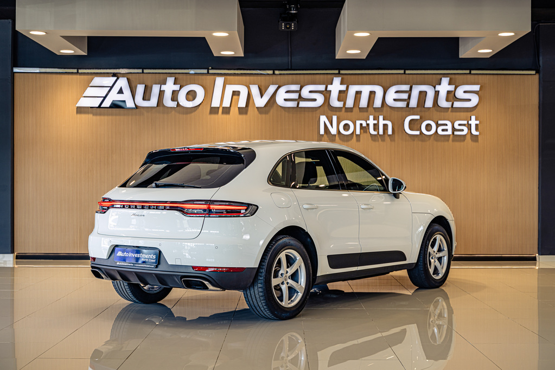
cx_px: 278
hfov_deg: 36.2
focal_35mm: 55
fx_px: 848
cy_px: 185
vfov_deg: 24.6
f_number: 4
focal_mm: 55
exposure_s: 1/60
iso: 100
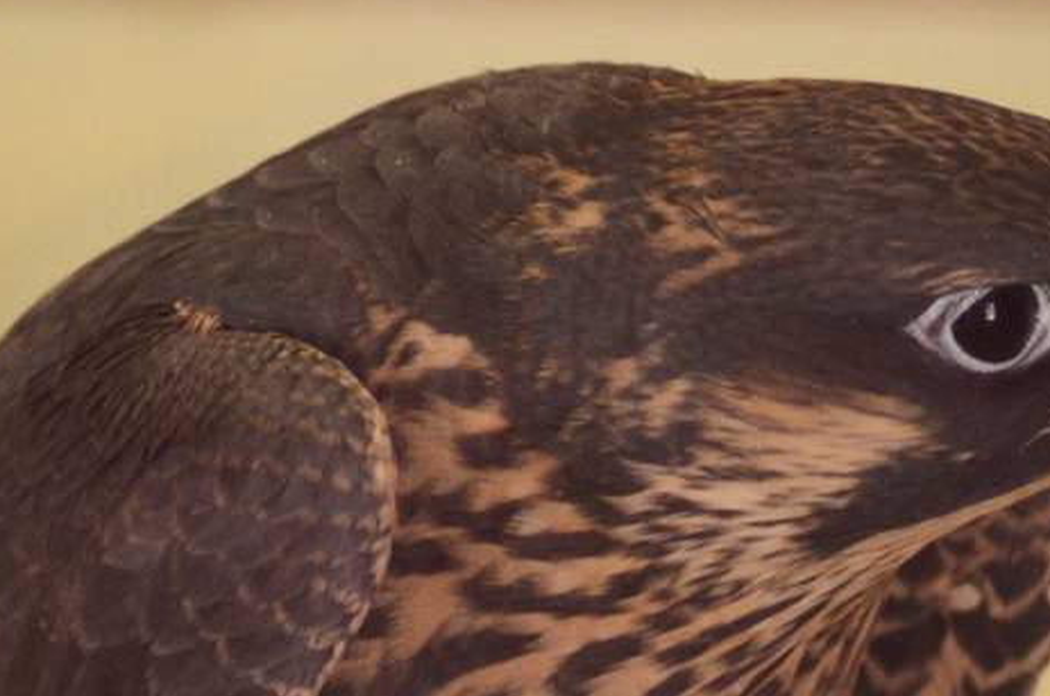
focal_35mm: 363
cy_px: 882
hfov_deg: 5.7
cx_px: 957
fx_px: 10569
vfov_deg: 3.8
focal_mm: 70
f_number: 4
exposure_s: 1/200
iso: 800
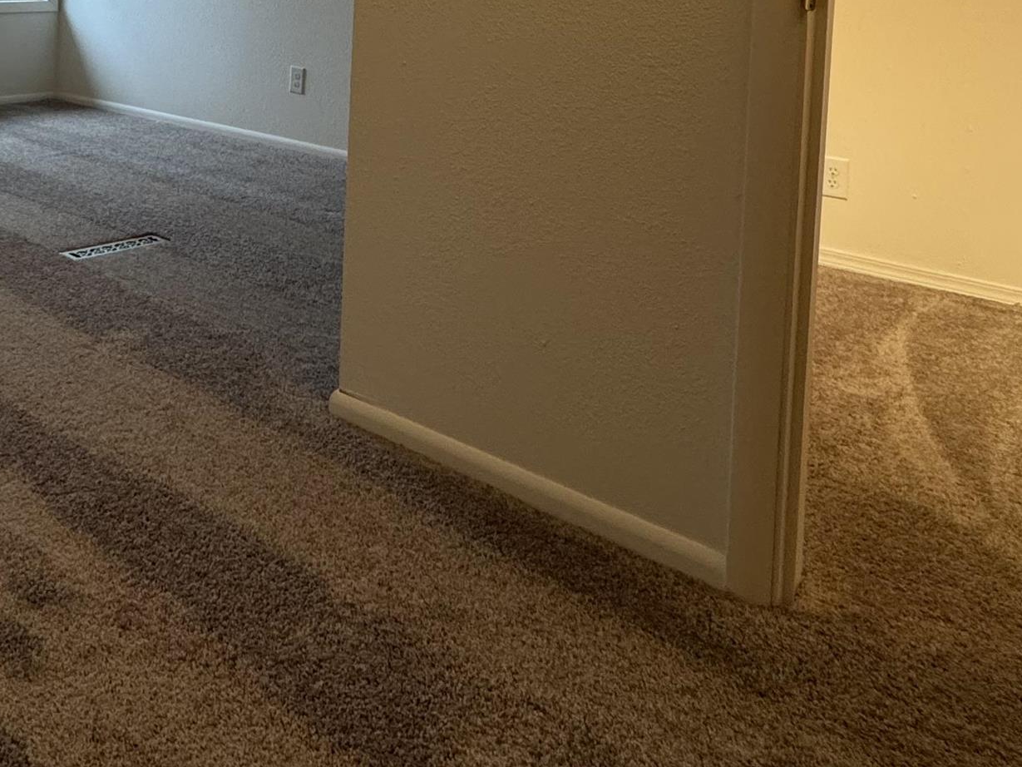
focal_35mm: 35
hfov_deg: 46.4
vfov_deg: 36.5
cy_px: -4
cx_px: 67
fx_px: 1033
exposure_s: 1/60
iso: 250
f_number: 2.2
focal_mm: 2.22
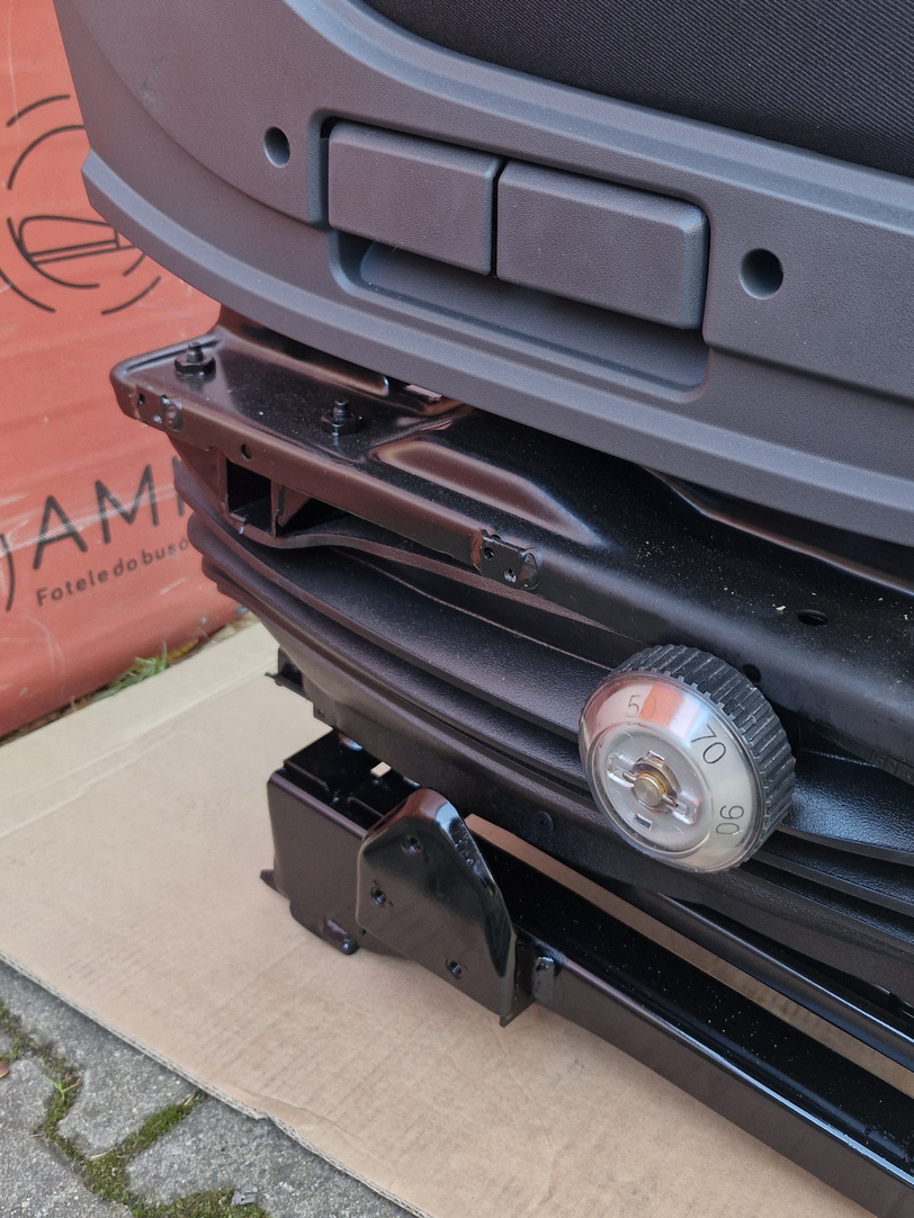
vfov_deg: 53.5
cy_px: 484
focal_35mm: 34
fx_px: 1197
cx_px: 604
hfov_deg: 41.3
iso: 160
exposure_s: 1/100
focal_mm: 5.54
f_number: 1.8
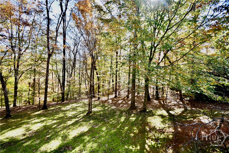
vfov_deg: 77.3
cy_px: 76
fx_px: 95
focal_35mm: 15
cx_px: 114
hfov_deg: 100.4
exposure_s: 1/250
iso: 400
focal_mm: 10
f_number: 4.5
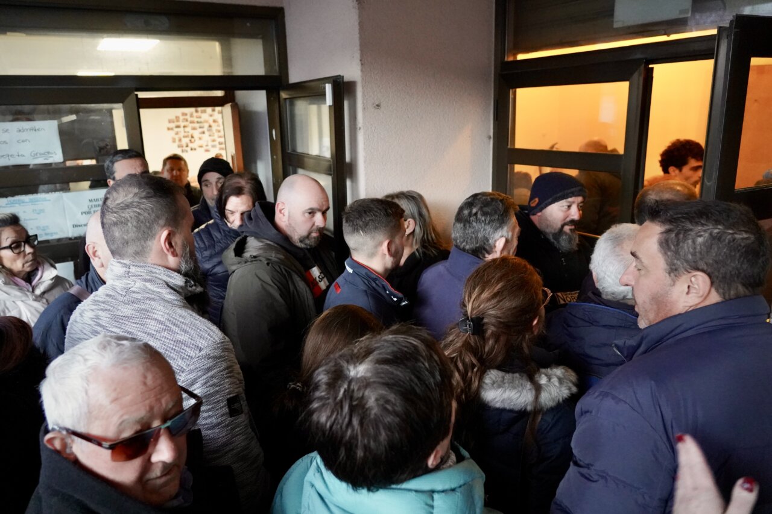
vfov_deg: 53.1
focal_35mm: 24
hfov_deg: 73.8
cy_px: 257
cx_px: 386
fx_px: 515
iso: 10000
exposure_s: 1/160
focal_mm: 24
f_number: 4
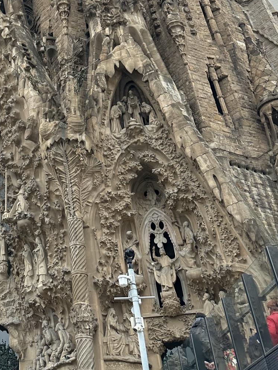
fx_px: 525
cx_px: 1
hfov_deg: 27.9
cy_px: 4
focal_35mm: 49
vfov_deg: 35.4
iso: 80
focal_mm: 6.86
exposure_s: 1/1107
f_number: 1.78
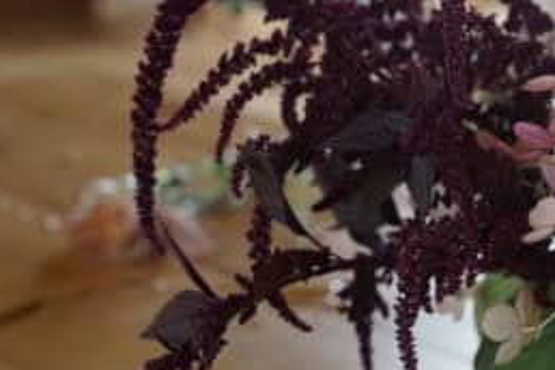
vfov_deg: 10.7
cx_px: 417
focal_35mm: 128
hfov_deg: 15.9
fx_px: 1973
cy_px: 101
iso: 800
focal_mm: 55
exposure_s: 1/160
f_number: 4
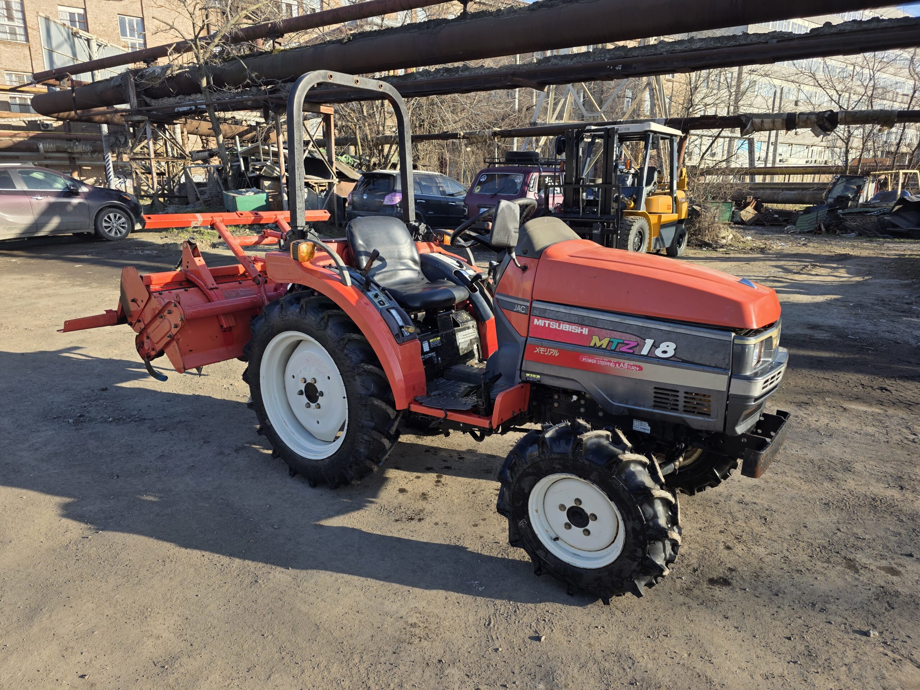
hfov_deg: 73.9
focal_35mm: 23
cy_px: 345
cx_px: 460
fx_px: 611
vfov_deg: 58.9
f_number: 1.7
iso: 80
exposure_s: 1/1601
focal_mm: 6.3
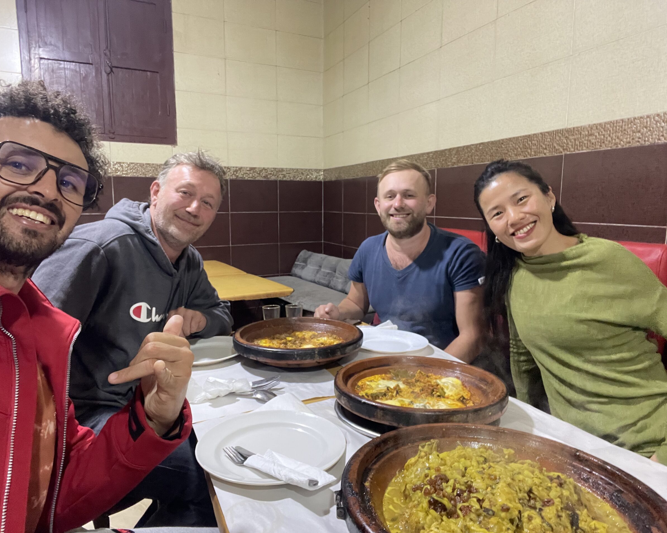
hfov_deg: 70.3
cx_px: 321
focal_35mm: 24
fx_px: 474
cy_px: 267
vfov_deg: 58.8
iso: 640
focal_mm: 2.71
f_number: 2.2
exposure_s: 1/25
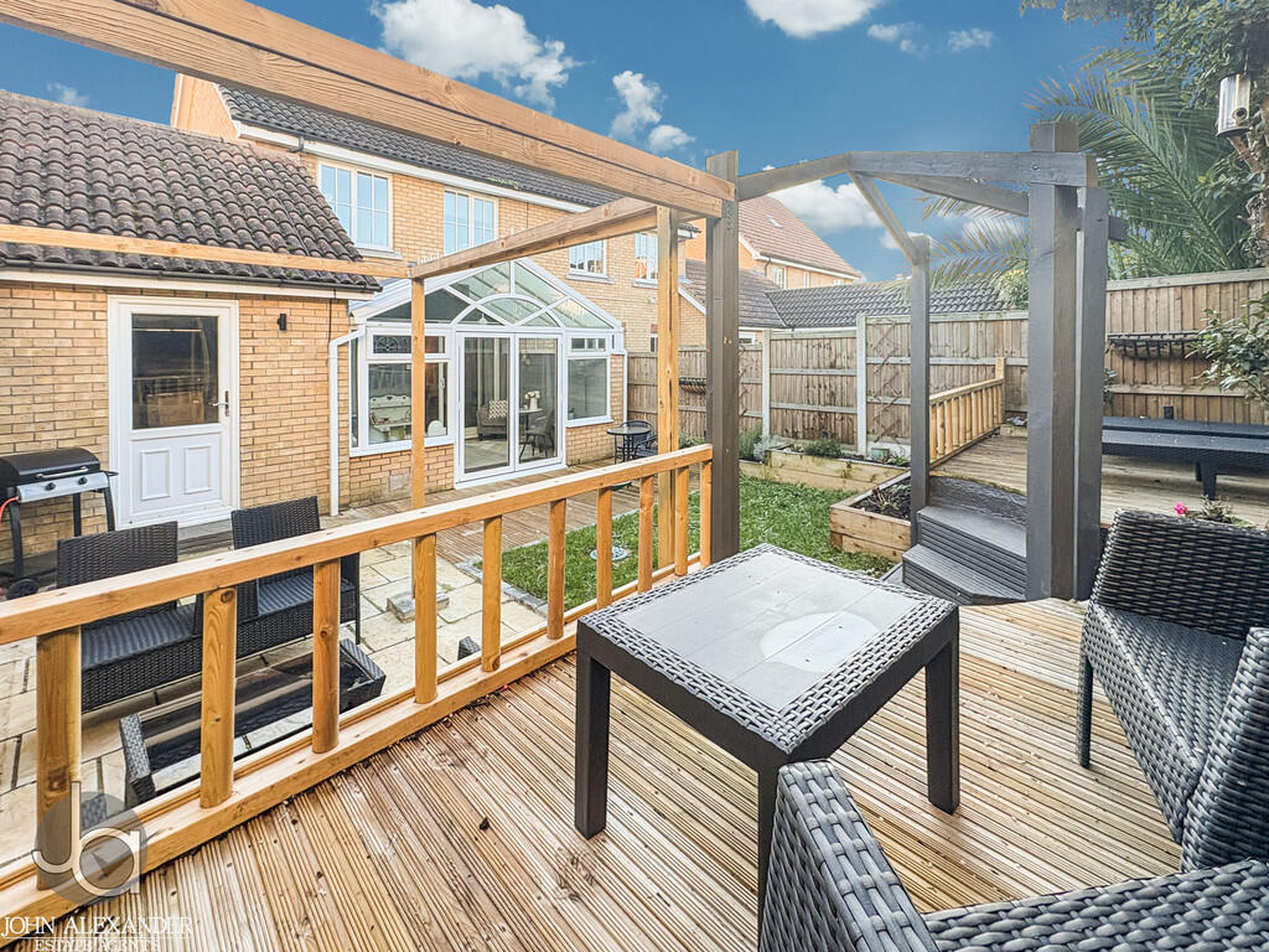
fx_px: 513
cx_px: 634
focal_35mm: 14
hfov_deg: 102.1
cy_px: 476
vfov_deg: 85.7
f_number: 2.2
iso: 125
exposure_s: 1/110
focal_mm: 2.22
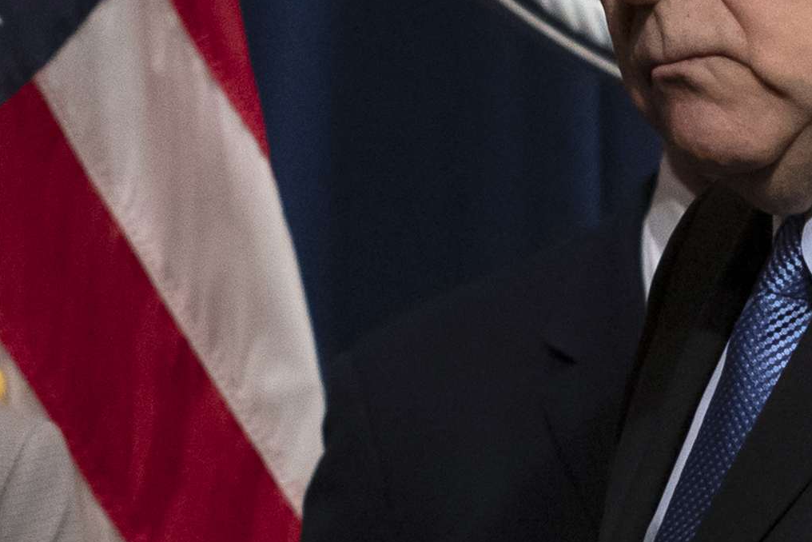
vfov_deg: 3.2
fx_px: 9588
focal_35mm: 425
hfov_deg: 4.8
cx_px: 868
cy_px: 205
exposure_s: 1/640
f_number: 3.5
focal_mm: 72
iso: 3200
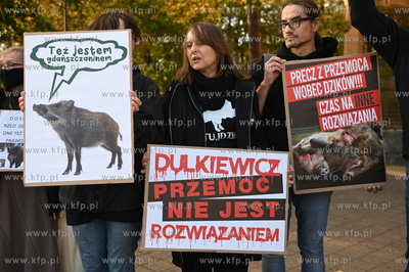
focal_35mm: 44
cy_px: 136
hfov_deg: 44.5
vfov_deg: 30.5
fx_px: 499
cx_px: 204
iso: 400
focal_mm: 44
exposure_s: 1/640
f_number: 4
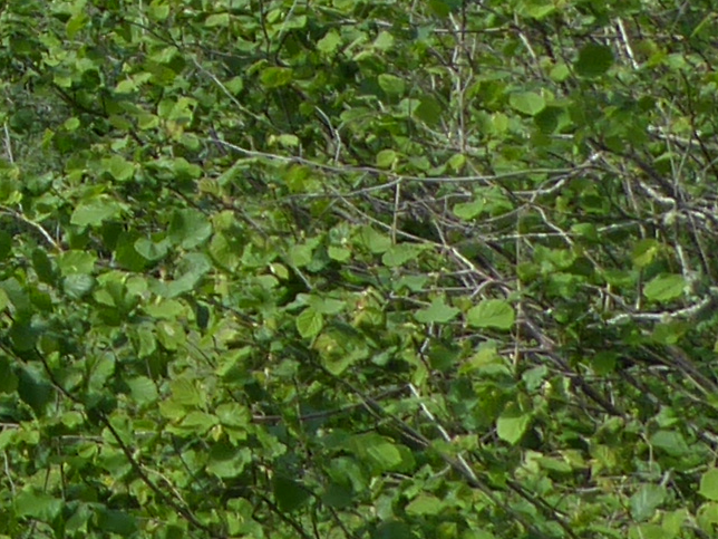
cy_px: -196
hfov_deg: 12.2
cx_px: -570
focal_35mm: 149
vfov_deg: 9.7
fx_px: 3091
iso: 80
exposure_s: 1/500
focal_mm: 4.3
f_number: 3.3
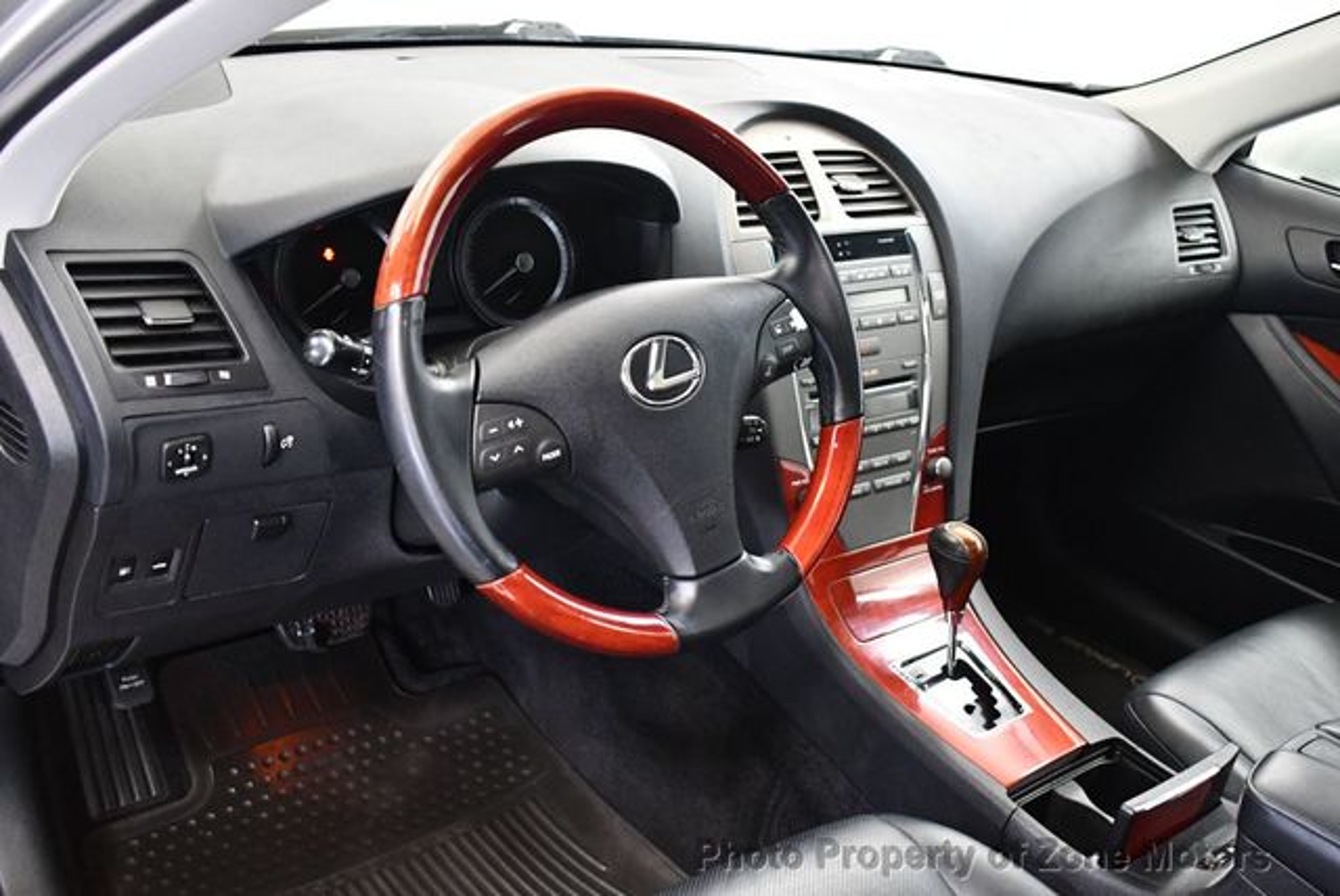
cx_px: 670
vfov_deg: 36.9
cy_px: 448
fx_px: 1341
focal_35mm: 36
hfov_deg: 53.1
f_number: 3.5
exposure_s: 1/60
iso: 4000
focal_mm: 18
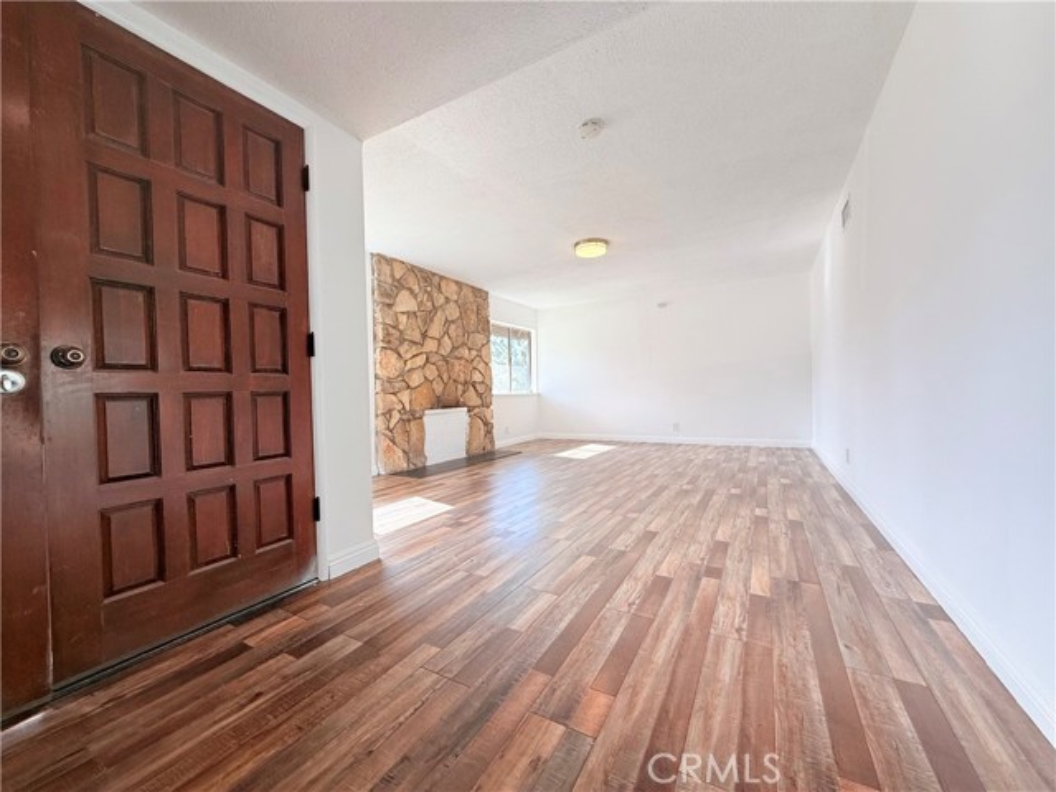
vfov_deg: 85.7
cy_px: 396
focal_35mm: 14
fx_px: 427
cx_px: 528
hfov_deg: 102.1
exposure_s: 1/284
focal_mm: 2.22
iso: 64
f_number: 2.2
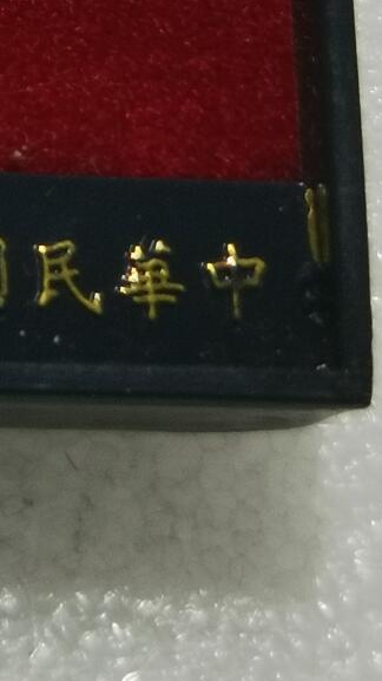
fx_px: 3372
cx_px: -336
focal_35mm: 187
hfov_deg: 6.3
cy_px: -338
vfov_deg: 11.1
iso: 64
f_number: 1.9
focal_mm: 6.67
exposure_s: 1/100
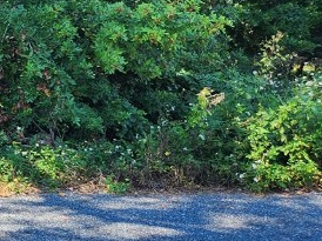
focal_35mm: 86
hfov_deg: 17.8
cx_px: -274
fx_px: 799
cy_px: -13
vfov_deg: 16.7
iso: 20
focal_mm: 5.4
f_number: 1.8
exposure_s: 1/257
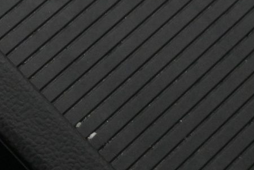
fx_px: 1446
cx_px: -184
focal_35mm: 205
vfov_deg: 6.7
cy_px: 16
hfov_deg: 9.6
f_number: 5.6
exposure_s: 1/60
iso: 5600
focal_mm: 38
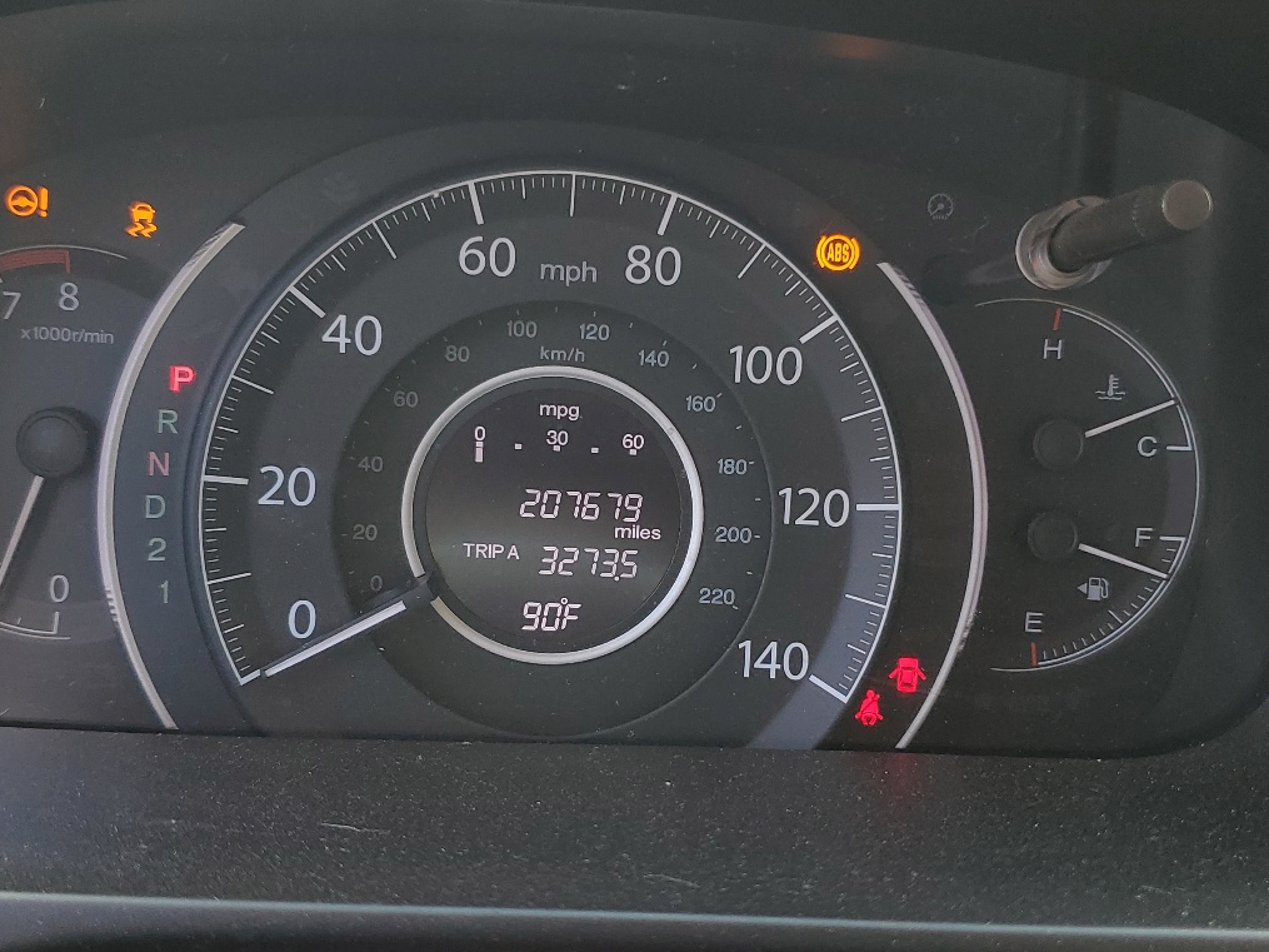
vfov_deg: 35.1
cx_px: 625
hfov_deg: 45.8
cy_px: 534
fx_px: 1503
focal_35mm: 41
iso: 50
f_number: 1.5
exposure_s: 1/152
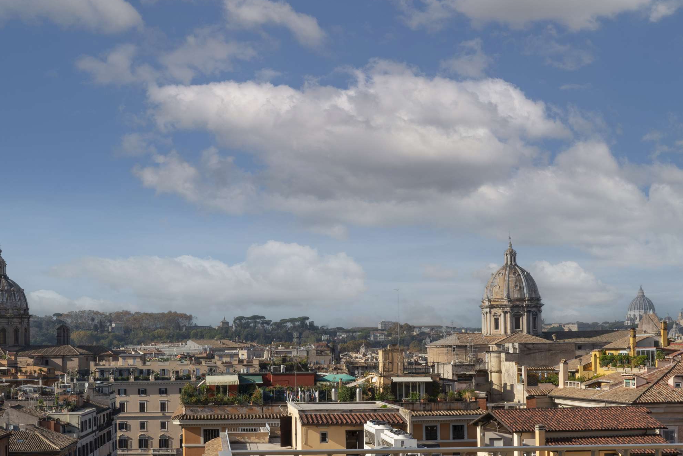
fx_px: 968
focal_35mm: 51
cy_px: 322
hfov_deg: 38.9
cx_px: 336
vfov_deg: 26.3
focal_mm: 35
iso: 200
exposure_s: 1/80
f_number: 14
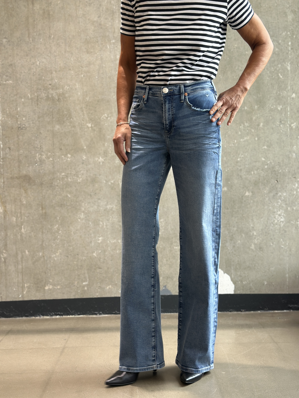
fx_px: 553
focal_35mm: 48
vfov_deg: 39.7
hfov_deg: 30.3
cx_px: 150
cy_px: 199
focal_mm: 6.86
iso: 100
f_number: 1.78
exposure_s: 1/121
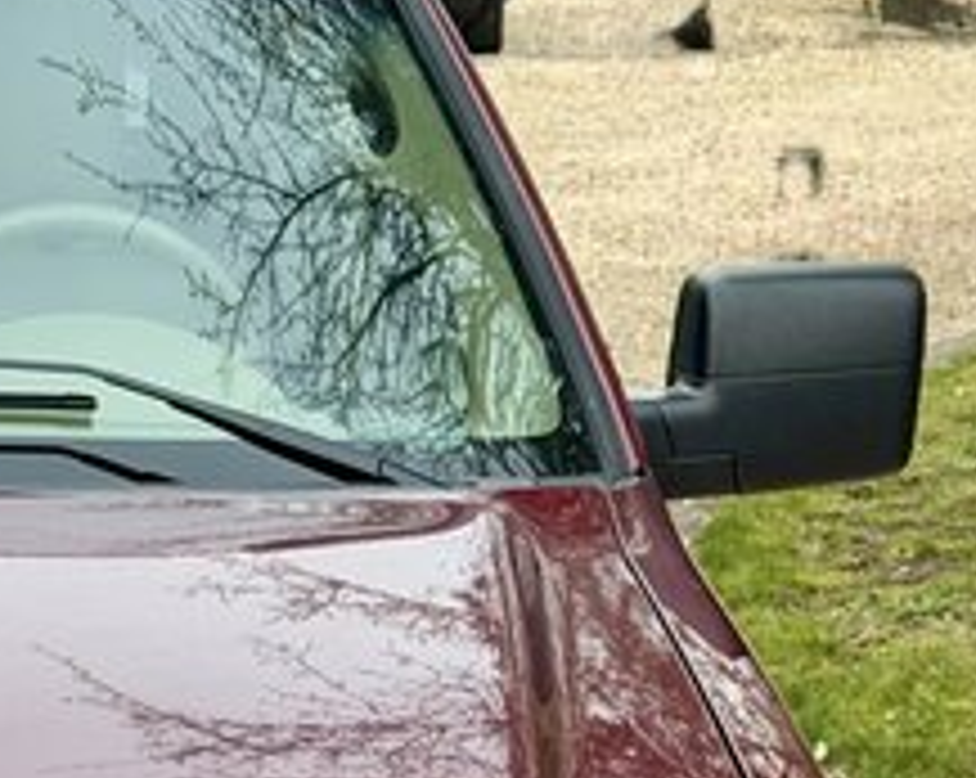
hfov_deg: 11.0
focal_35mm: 173
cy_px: 1286
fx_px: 4991
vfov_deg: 8.6
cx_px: -216
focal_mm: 6.76
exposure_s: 1/442
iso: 80
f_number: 1.78
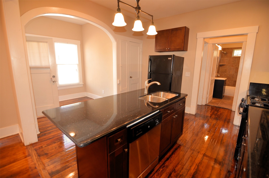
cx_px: 134
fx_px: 123
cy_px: 89
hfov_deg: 95.1
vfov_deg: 71.8
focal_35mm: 16
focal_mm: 11
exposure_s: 1/100
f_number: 2.8
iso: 400
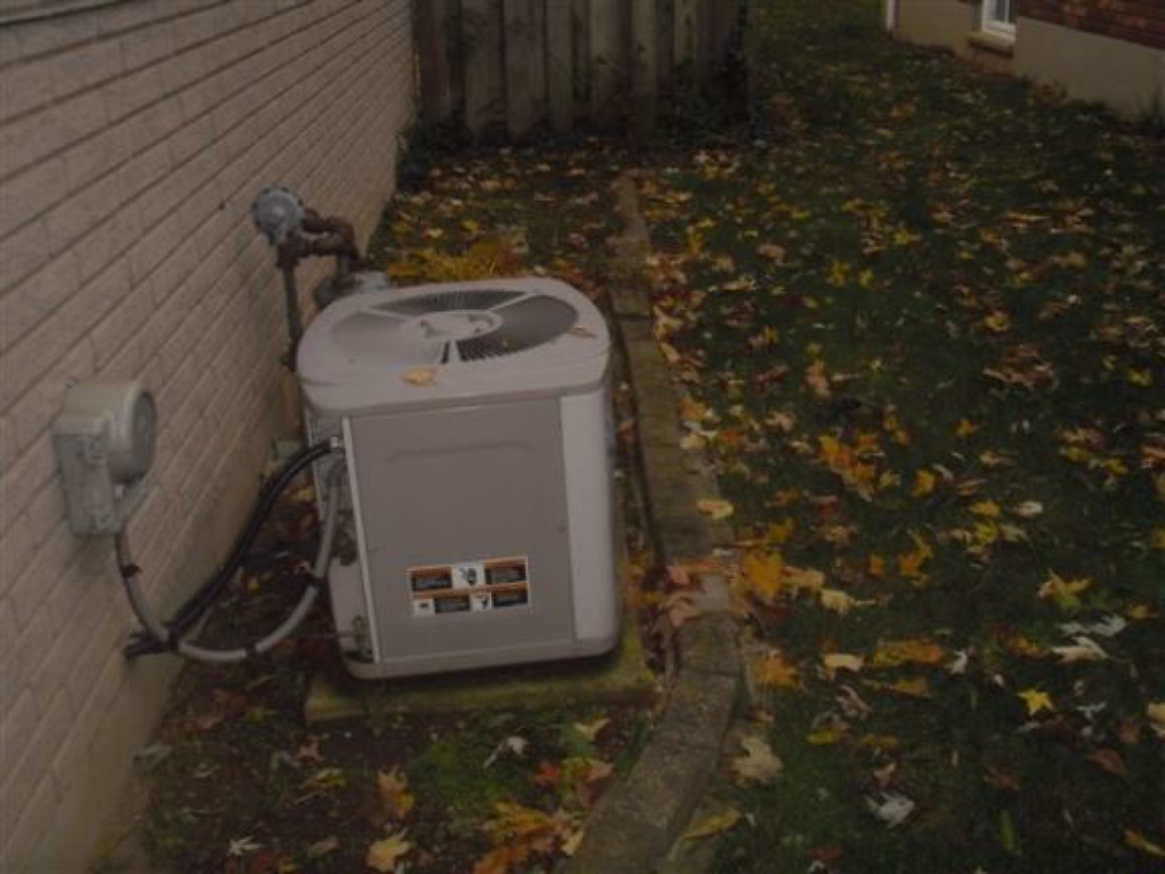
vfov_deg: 37.7
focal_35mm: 38
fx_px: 1279
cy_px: 437
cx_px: 582
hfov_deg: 49.0
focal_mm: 6.7
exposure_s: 1/160
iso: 100
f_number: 3.5
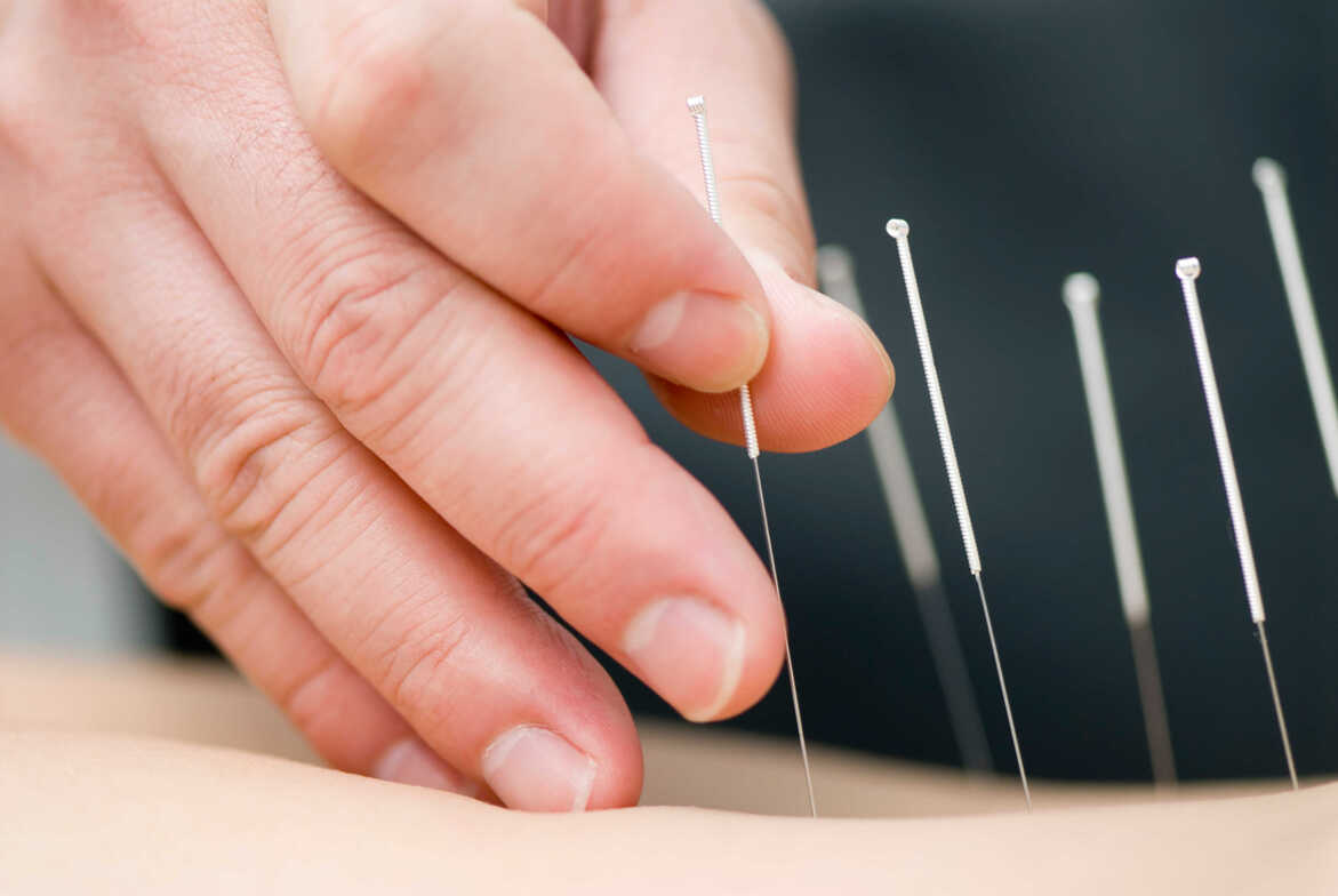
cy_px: 448
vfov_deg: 8.7
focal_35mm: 158
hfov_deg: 13.0
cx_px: 669
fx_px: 5861
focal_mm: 105
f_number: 3
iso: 100
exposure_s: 1/100
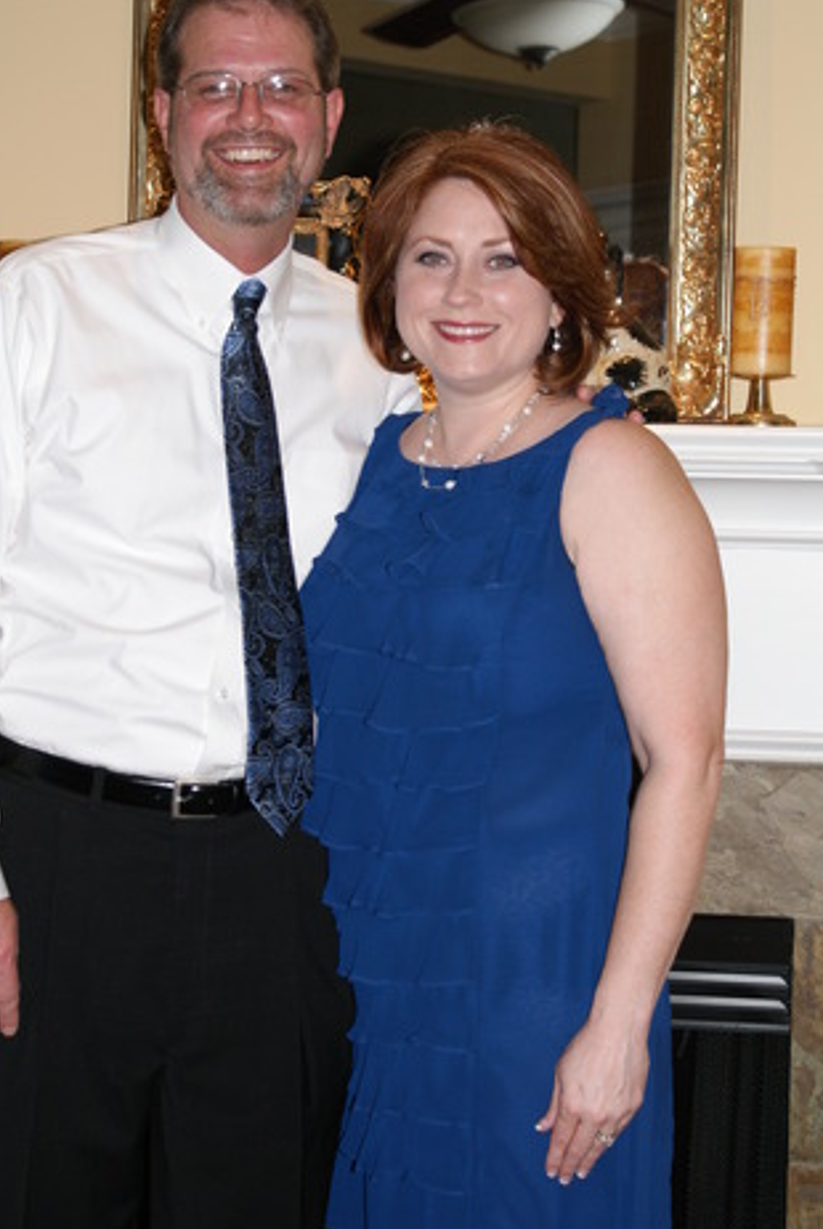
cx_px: 400
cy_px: 597
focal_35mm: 86
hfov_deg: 16.0
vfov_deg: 23.7
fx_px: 2924
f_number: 5.6
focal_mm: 55
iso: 400
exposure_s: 1/80
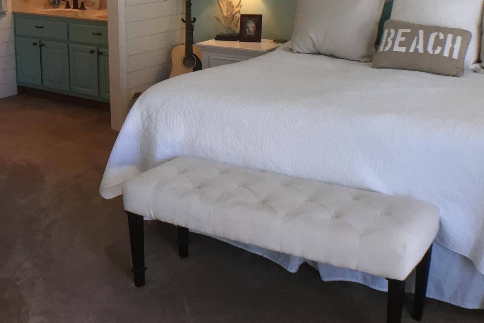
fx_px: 928
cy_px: -4
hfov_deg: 29.2
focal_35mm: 69
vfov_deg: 19.2
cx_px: 212
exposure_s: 1/30
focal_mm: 4.15
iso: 32
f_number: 2.2
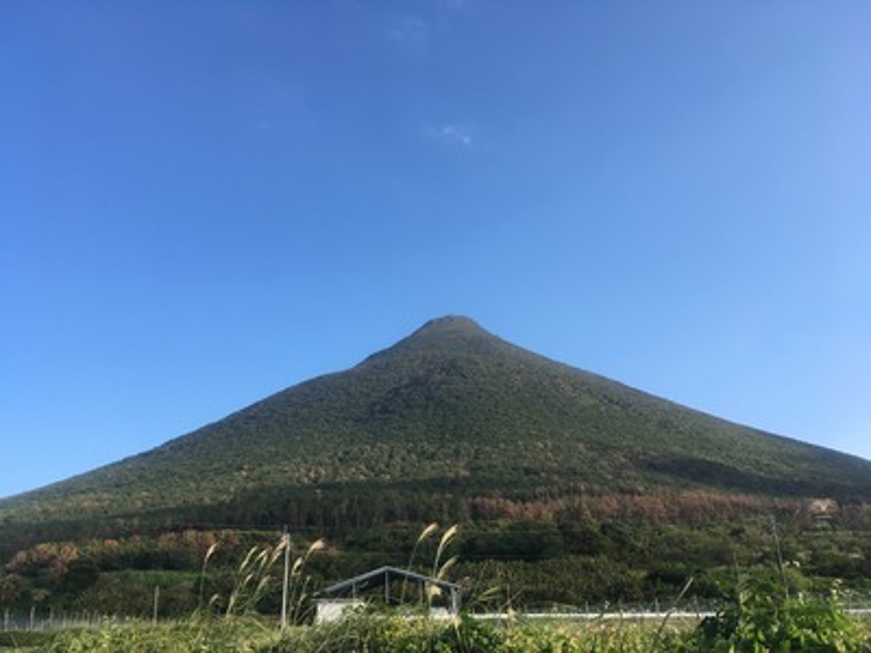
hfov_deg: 61.7
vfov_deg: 48.2
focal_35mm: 29
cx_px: 436
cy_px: 326
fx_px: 730
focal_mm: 4.15
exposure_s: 1/810
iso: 25
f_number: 2.2
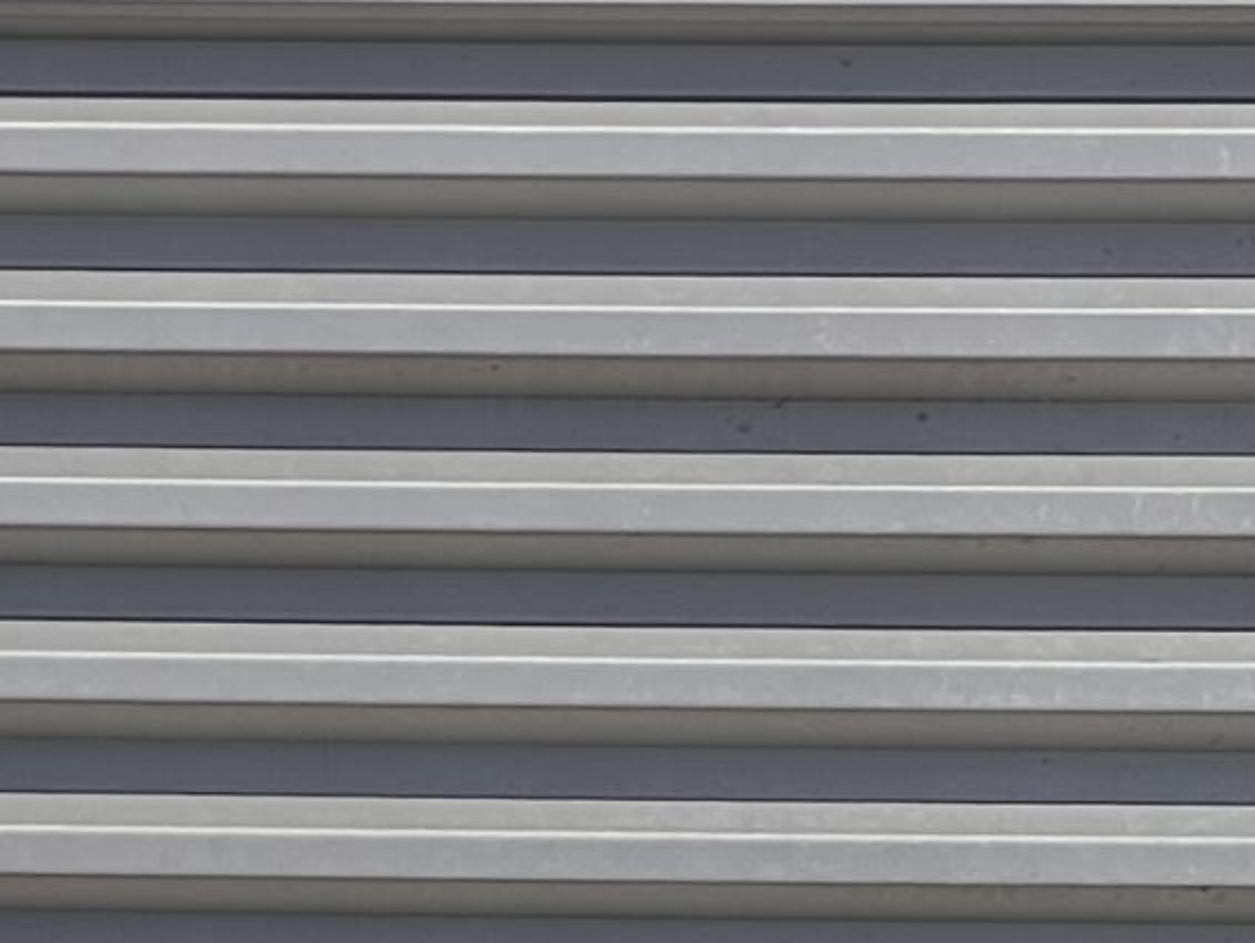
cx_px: -656
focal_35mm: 348
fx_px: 12622
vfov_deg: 4.2
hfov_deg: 5.6
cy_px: 2008
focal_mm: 9
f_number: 2.8
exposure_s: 1/774
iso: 32
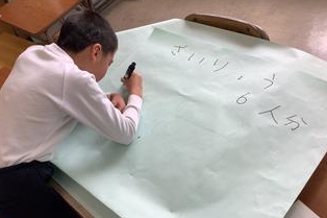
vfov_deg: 36.8
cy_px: 114
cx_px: 152
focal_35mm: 36
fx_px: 327
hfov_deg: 53.1
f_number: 2.4
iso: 25
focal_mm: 3.3
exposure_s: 1/100
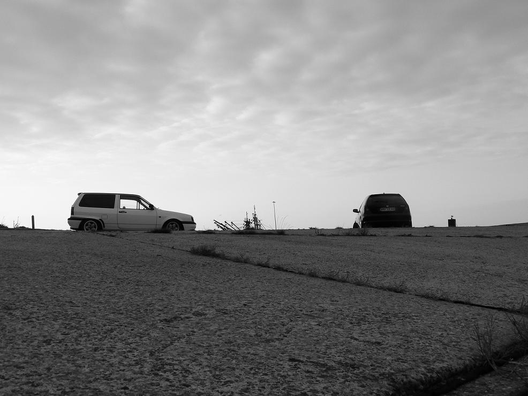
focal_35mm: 39
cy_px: 198
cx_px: 264
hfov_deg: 47.9
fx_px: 595
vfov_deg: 36.8
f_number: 5.6
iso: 80
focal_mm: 6.4
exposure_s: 1/160
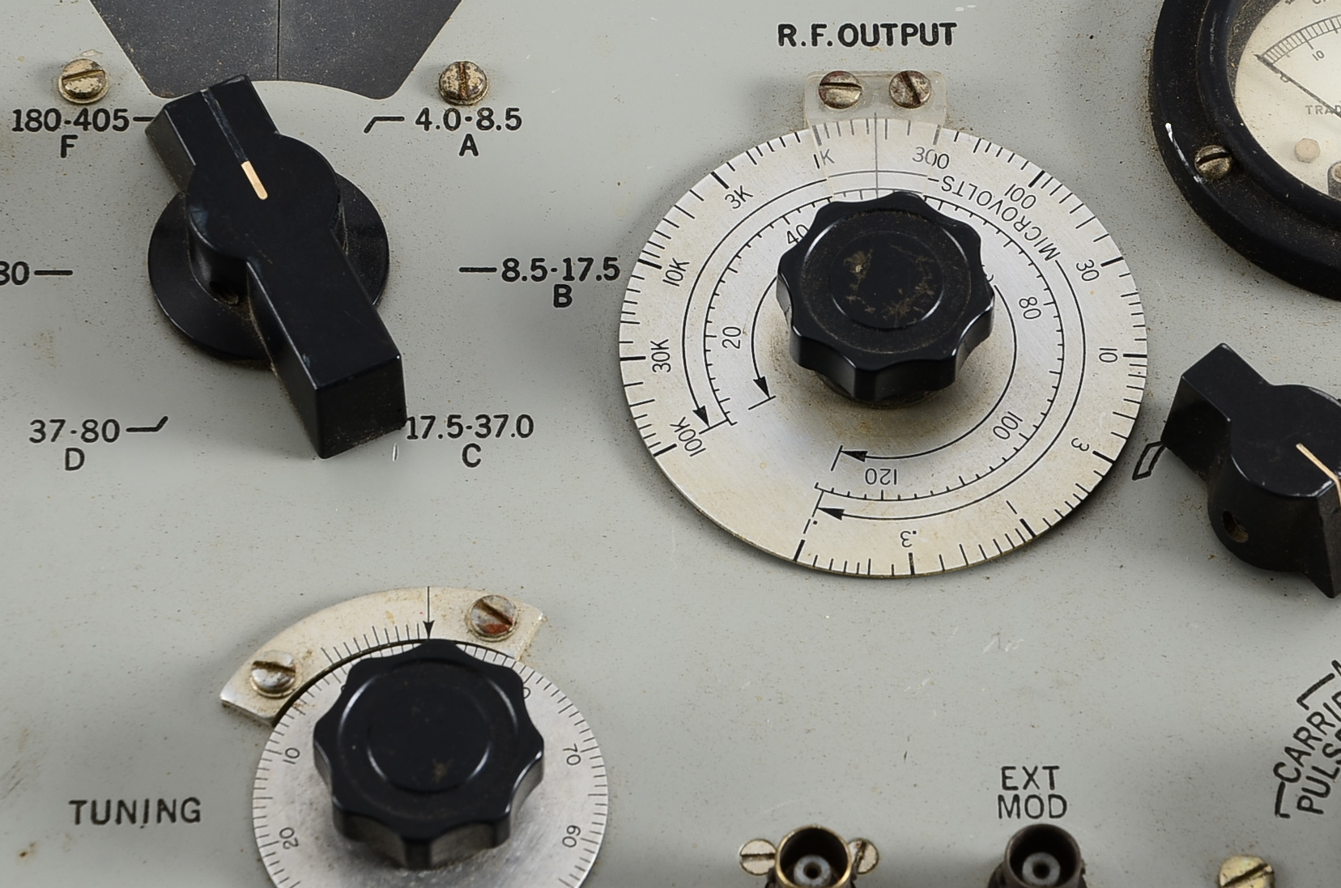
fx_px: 7054
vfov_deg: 7.2
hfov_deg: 10.9
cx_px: 814
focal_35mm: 190
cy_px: 346
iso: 100
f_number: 10
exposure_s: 1/125
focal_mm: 85
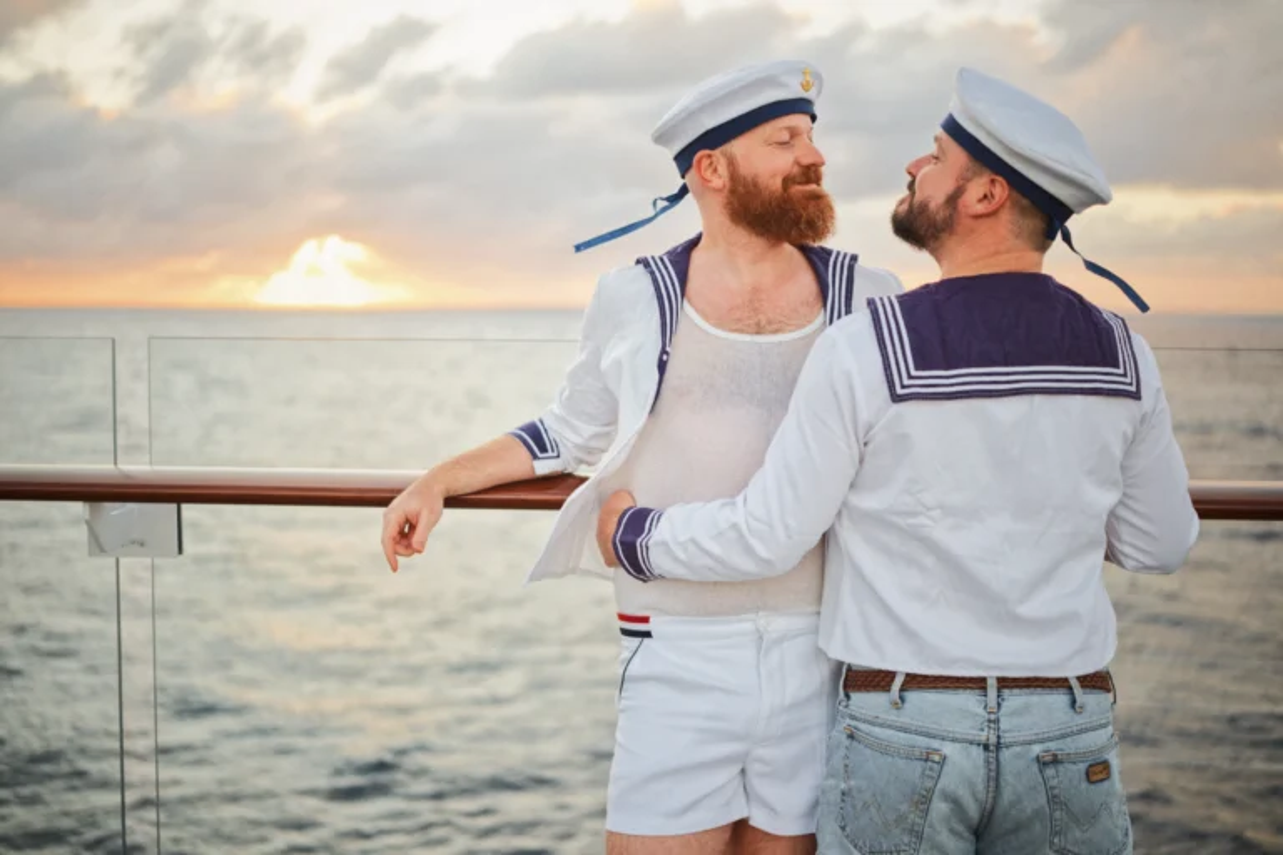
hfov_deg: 47.4
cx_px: 642
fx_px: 1461
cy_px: 428
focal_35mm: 41
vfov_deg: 32.6
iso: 125
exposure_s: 1/850
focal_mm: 27
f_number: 1.2
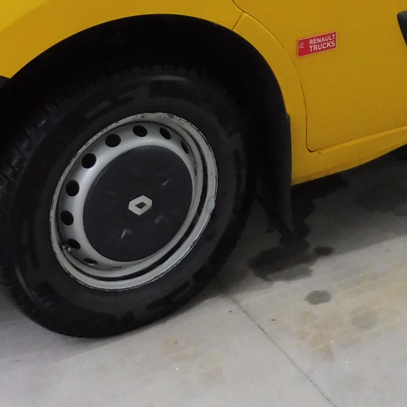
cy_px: -150
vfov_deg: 19.4
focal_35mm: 81
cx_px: 430
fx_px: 1077
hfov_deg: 20.5
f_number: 3.3
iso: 400
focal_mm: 4.3
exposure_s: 1/60
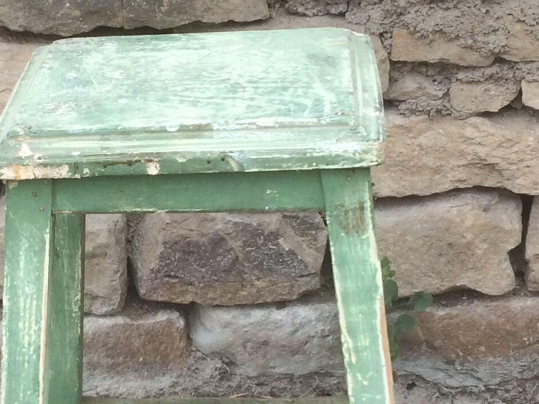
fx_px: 1557
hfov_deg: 19.5
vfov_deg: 14.8
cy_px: 273
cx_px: 143
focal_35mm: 100
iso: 32
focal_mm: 4.15
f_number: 2.2
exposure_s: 1/684
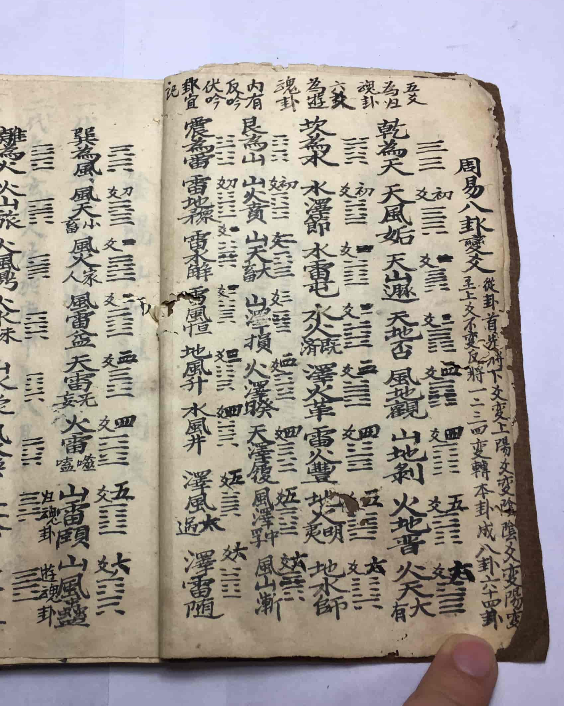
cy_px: 359
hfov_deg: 37.0
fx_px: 835
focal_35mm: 40
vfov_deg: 45.8
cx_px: 190
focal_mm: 4.15
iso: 25
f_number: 2.2
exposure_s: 1/50
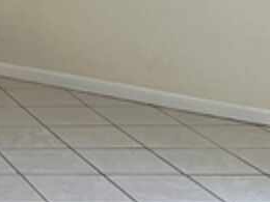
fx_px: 998
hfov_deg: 13.1
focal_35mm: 128
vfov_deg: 10.9
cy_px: -149
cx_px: -287
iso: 160
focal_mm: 5.1
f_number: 1.6
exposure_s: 1/60
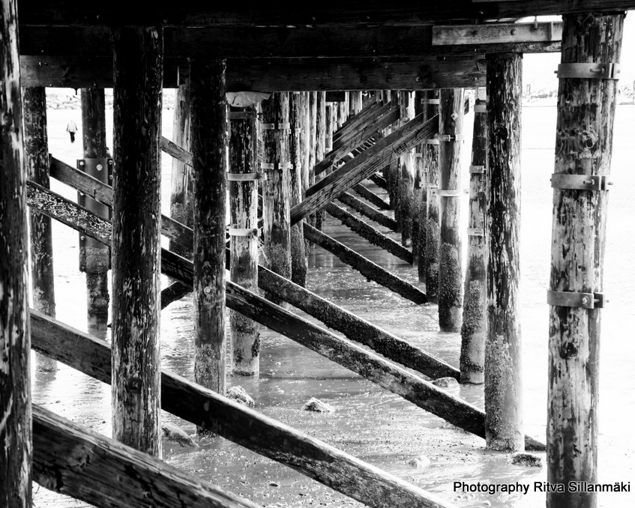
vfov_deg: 16.4
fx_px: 1759
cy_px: 254
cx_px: 265
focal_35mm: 94
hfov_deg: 20.4
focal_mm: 55
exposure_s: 1/160
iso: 100
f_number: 5
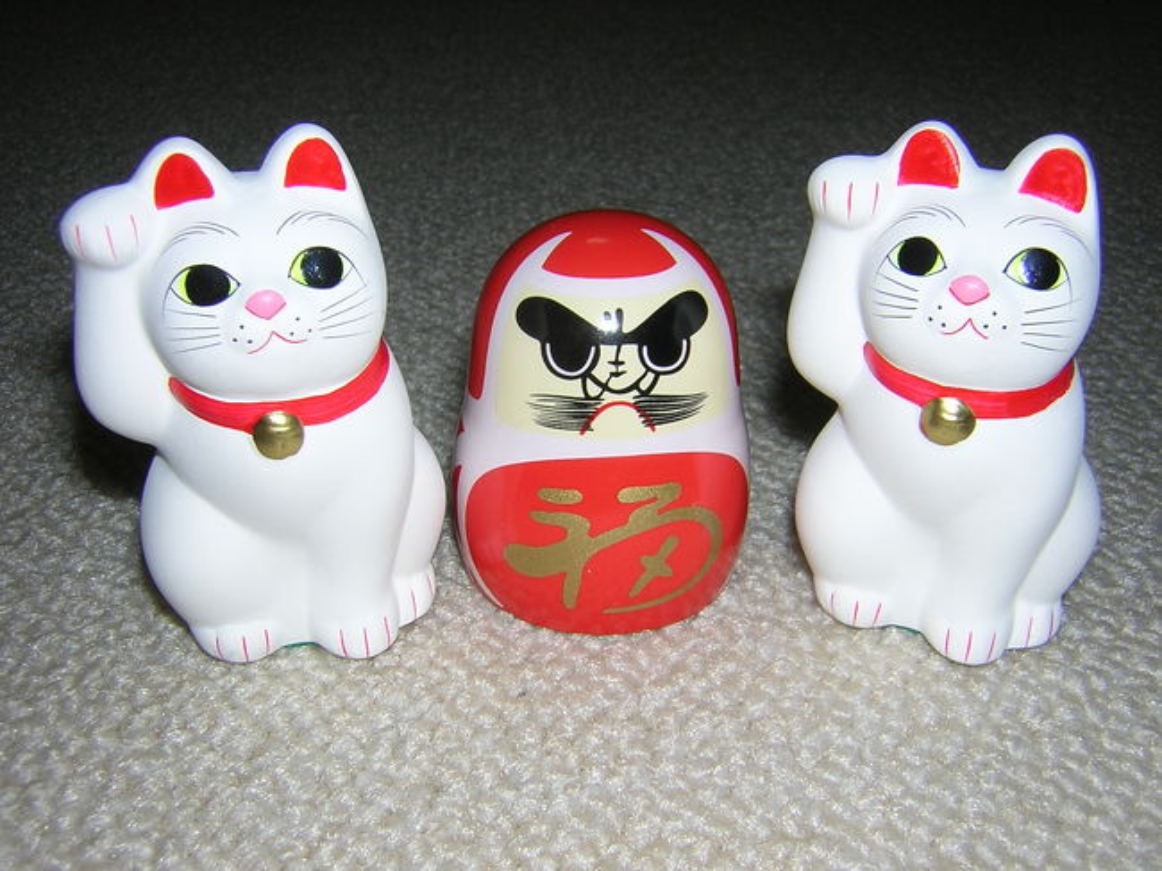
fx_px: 1208
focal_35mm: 36
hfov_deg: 51.4
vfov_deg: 39.6
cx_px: 581
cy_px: 436
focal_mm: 4.7
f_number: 5.2
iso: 100
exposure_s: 1/60.1
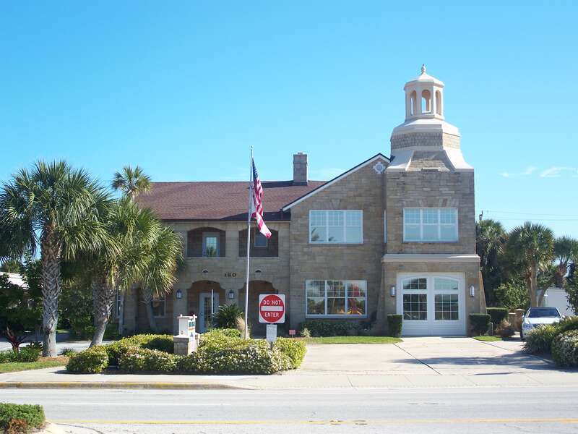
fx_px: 852
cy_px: 217
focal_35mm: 51
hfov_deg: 37.5
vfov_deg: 28.6
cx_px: 289
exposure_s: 1/500
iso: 64
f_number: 3.2
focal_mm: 10.7
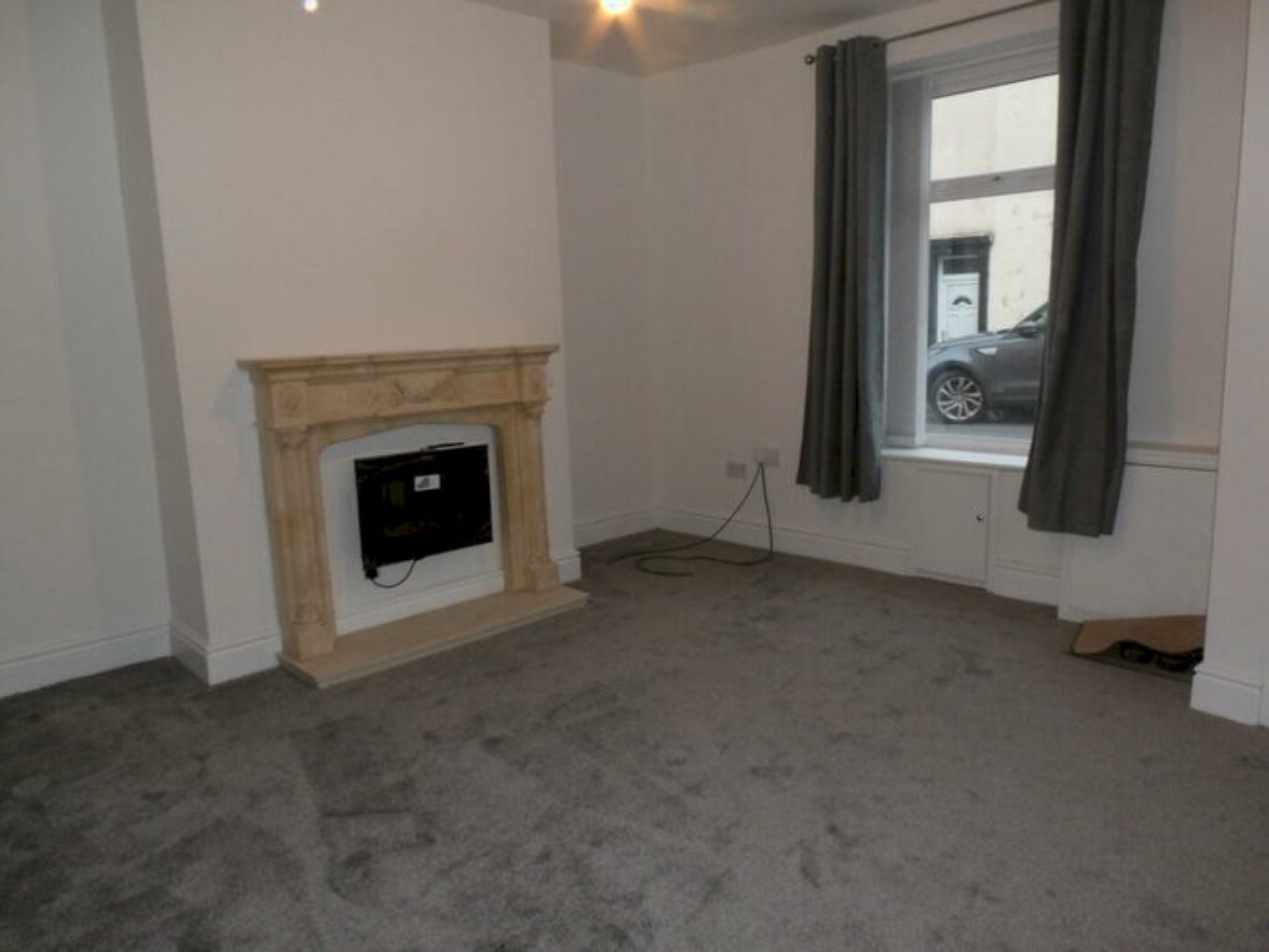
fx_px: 880
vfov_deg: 56.8
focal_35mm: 24
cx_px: 634
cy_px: 476
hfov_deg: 71.6
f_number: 4.1
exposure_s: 1/15
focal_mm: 4.3
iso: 400
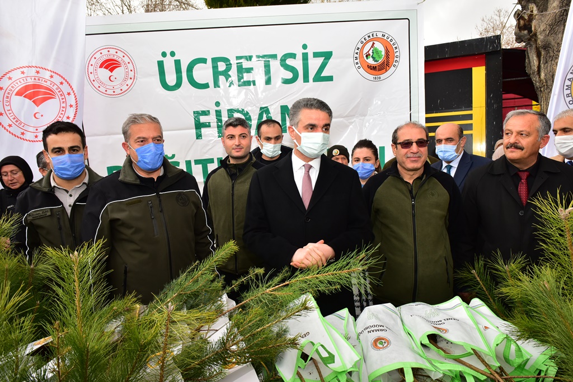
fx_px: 382
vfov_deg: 53.1
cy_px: 191
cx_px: 286
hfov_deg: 73.7
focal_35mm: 24
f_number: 8
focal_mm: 24
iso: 800
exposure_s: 1/250
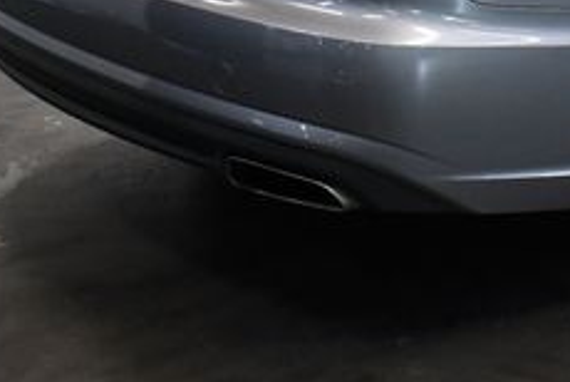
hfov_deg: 19.3
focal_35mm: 100
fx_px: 1585
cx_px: 679
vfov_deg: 13.2
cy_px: -134
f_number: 3.5
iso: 800
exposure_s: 1/200
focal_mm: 18
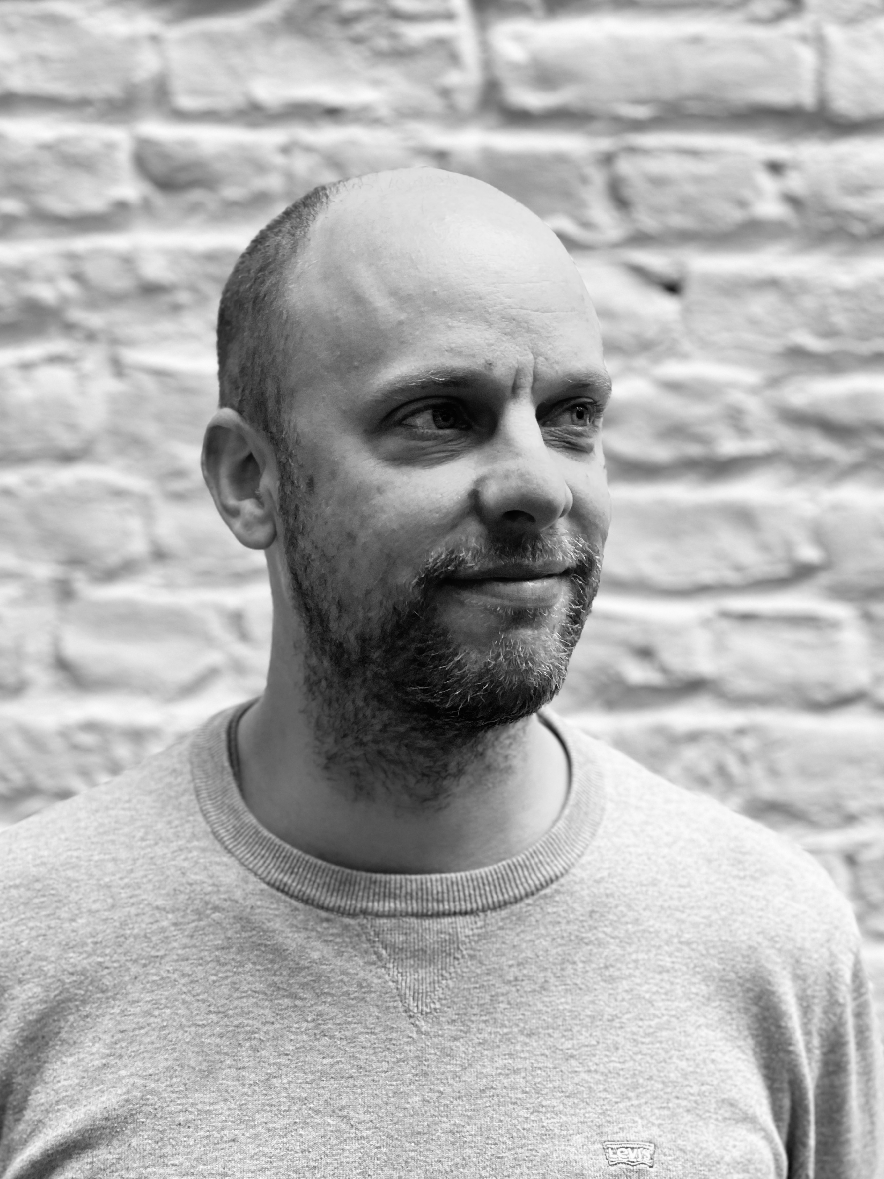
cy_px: 529
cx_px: 424
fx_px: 2963
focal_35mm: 87
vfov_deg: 22.5
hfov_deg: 17.0
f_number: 2.8
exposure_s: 1/40
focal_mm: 9
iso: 160
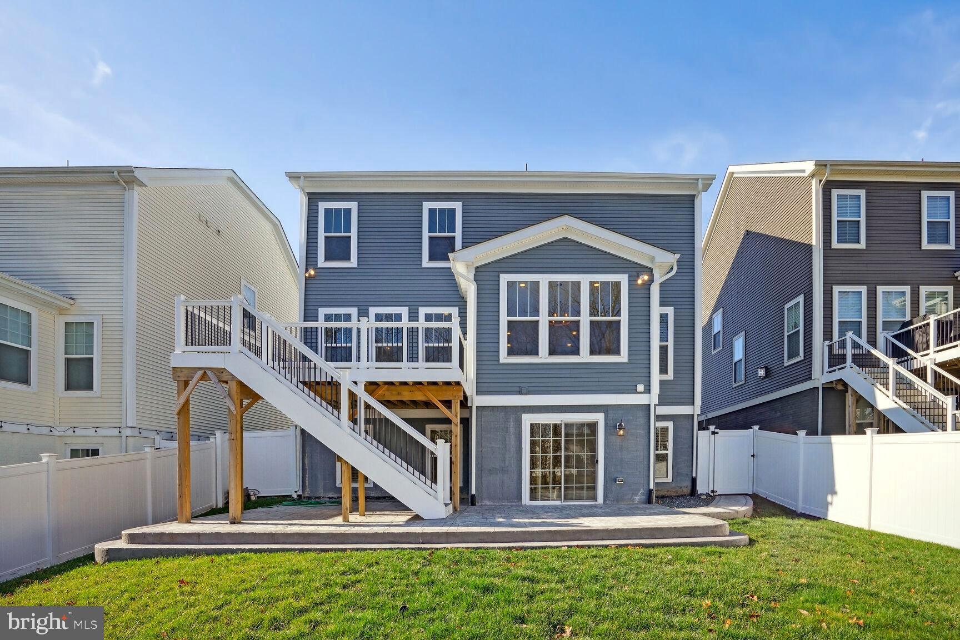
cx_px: 480
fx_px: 427
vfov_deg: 73.7
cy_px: 320
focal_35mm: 16
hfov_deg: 96.7
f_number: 9
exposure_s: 1/1250
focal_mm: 16
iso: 640
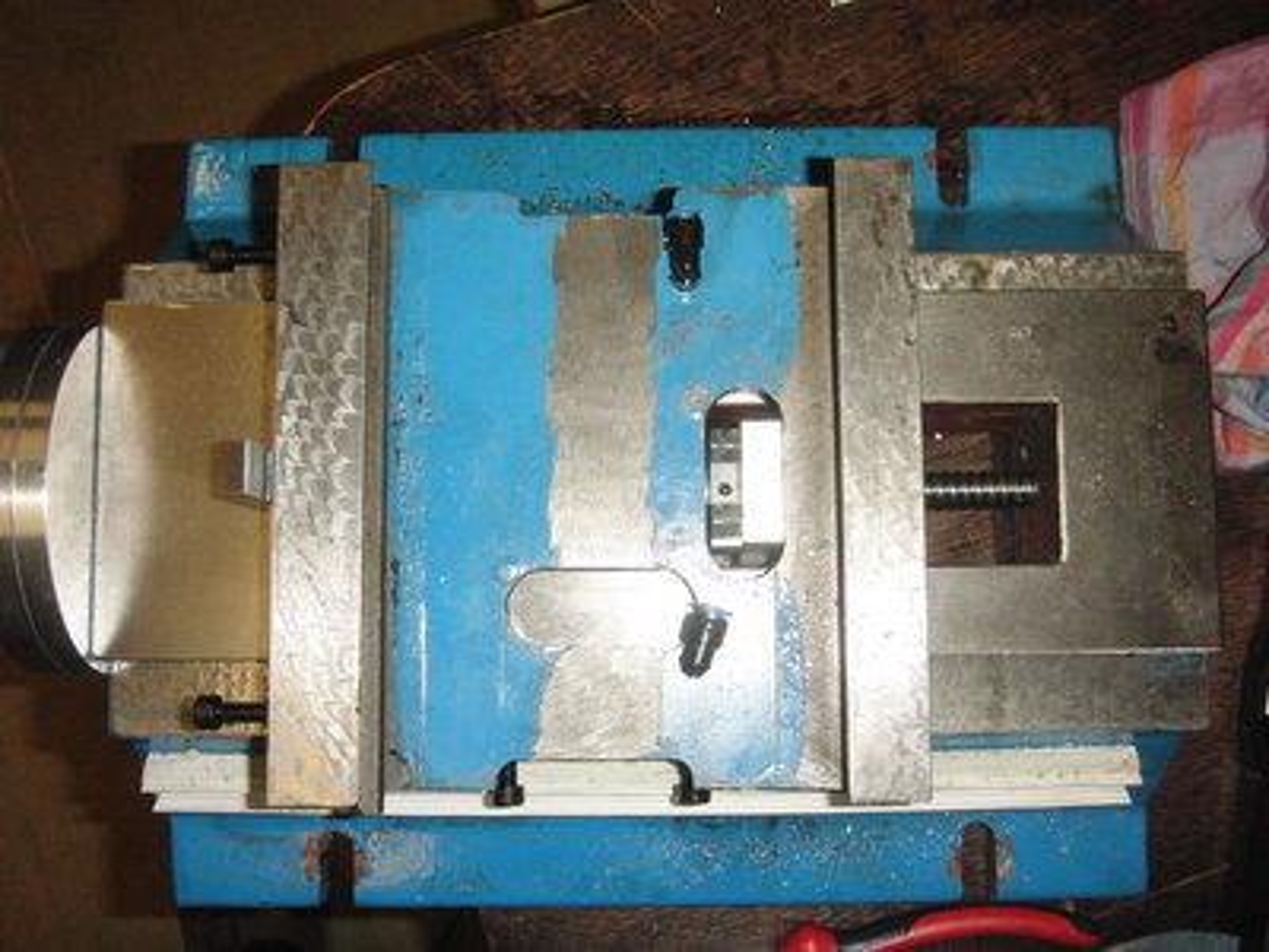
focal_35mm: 38
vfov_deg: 37.7
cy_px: 476
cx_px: 634
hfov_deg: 49.0
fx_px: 1393
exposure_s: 1/40
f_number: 3.9
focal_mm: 6.66
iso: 250
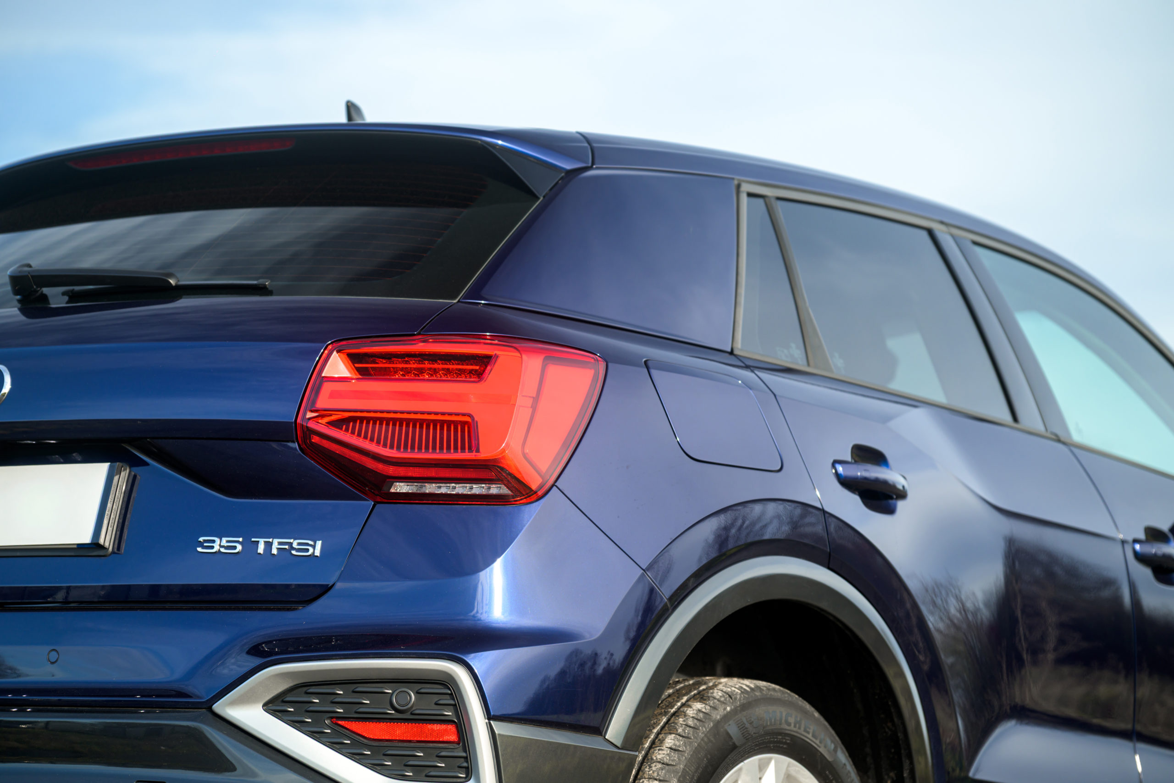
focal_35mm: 102
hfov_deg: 20.0
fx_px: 3326
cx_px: 587
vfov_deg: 13.4
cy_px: 392
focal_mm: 102
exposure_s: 1/200
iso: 90
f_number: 4
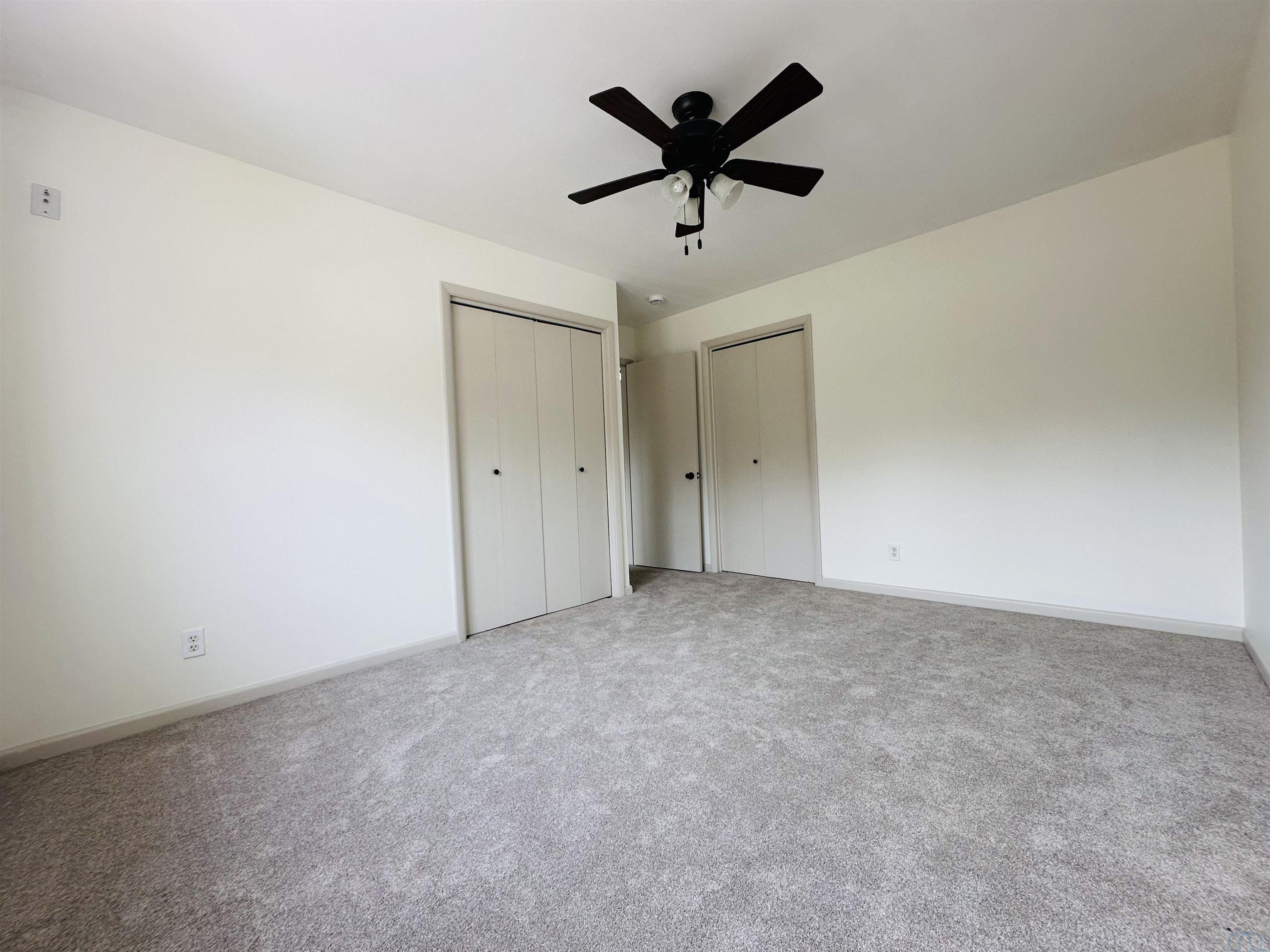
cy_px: 476
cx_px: 635
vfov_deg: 85.7
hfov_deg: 102.1
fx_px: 514
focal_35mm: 14
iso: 80
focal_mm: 2.22
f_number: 2.2
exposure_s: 1/99
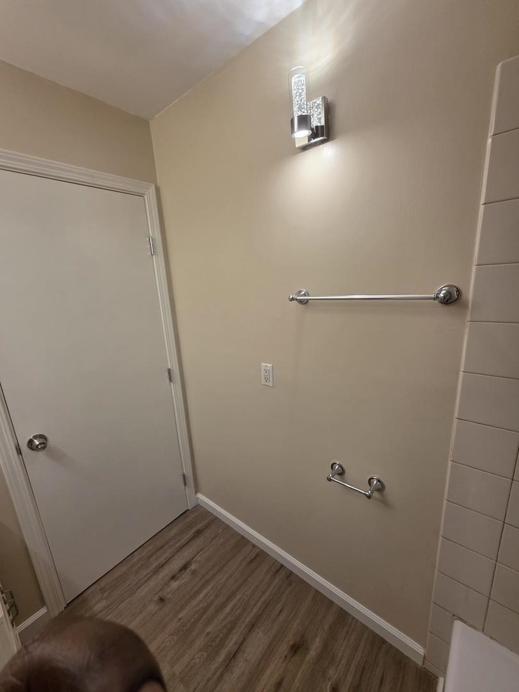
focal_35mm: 13
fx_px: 260
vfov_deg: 106.2
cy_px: 346
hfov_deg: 89.9
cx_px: 260
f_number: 1.9
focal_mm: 2.2
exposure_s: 1/120
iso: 160
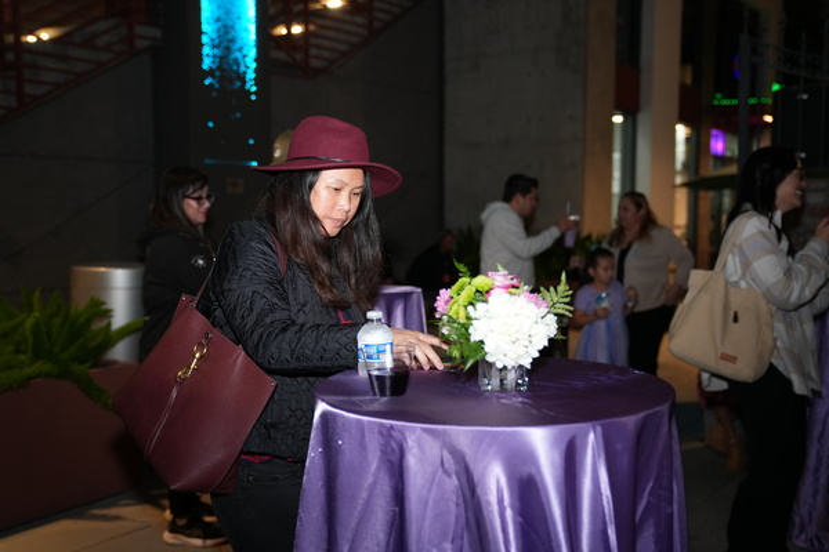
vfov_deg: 34.2
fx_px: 898
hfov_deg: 49.6
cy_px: 276
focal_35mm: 39
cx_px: 414
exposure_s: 1/100
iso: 1250
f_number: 2.8
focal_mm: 39
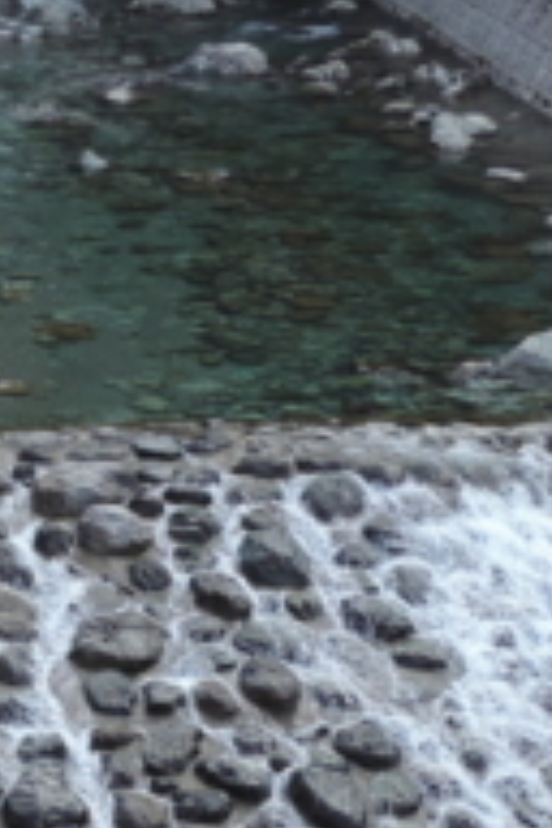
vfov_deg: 14.3
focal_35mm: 143
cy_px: 509
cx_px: -52
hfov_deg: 9.5
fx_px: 3289
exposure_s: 1/160
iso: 80
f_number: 3.2
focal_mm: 5.8
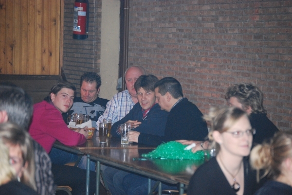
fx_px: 1278
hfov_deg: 13.0
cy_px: 98
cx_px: 146
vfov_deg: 8.7
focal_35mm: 158
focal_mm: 105
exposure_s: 1/60
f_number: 4.8
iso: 1600
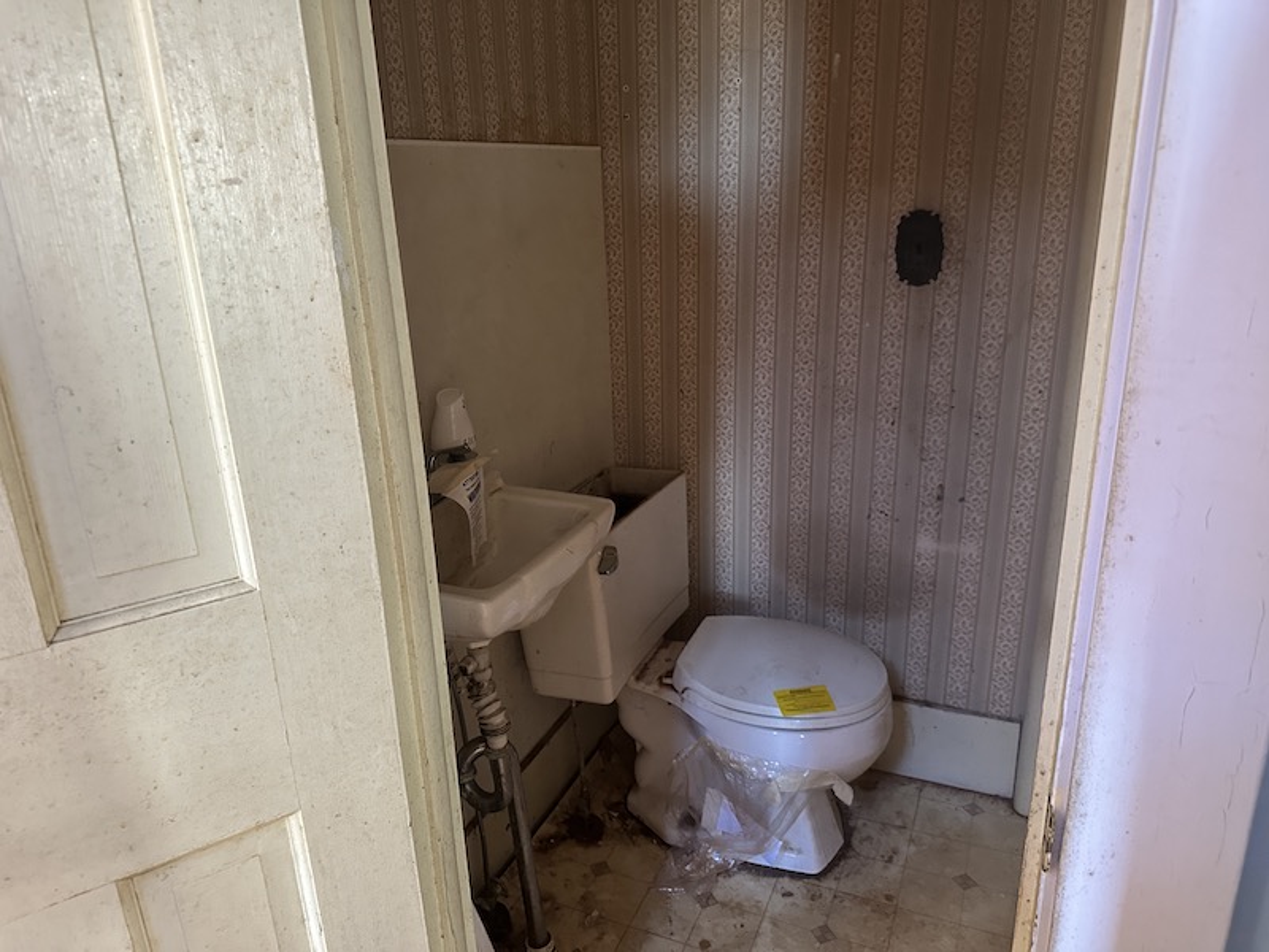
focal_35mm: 24
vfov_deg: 56.8
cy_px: 476
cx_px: 634
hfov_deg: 71.6
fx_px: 880
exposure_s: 1/60
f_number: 1.78
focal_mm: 6.86
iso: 640
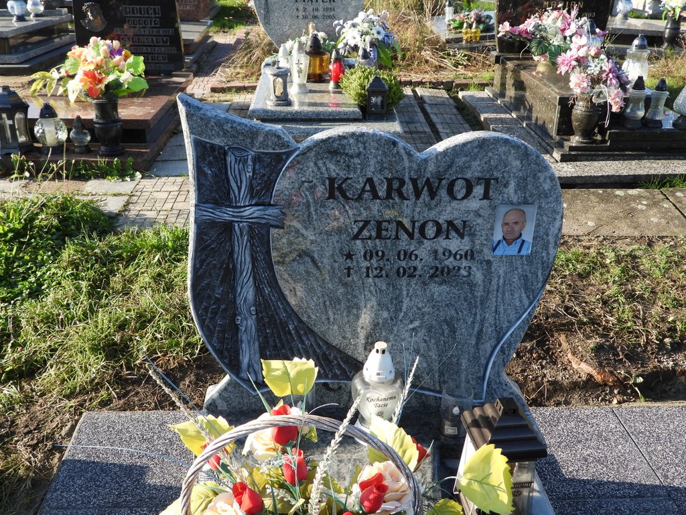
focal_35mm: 32
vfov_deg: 44.2
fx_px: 634
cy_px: 258
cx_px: 343
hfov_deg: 56.8
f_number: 3.2
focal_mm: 5.8
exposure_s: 1/400
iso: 100
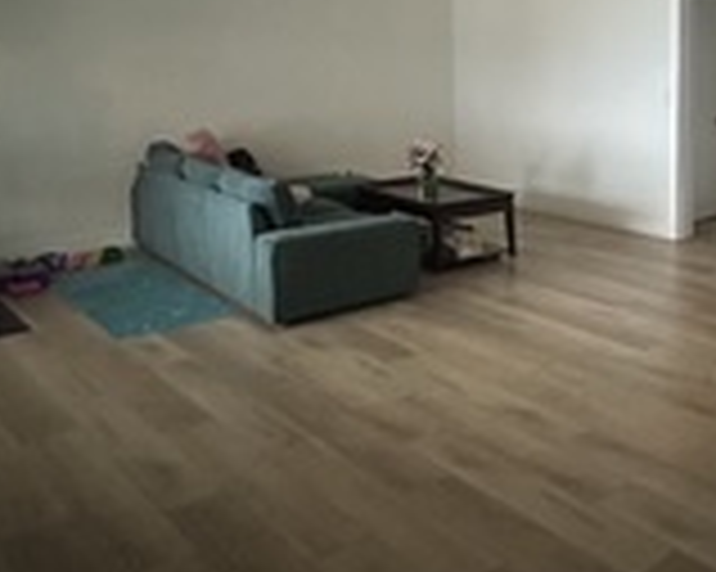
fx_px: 826
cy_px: 119
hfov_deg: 42.6
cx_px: 657
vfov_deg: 36.9
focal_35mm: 39
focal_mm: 2.22
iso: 1250
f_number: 2.2
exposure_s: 1/40
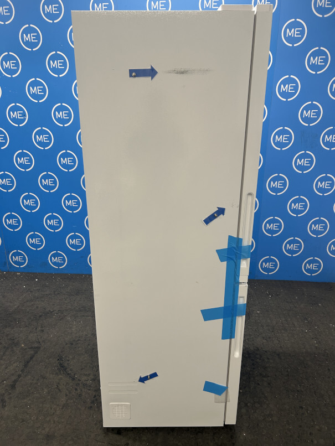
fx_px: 335
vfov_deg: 67.3
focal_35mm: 26
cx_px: 168
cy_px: 223
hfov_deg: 53.1
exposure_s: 1/100
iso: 100
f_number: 1.5
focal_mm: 5.7
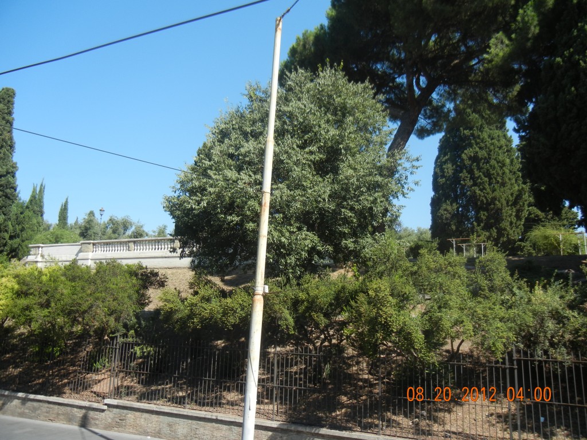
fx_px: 509
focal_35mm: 30
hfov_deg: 60.0
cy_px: 220
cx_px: 294
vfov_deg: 46.8
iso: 160
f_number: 3.5
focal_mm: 5.4
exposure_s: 1/760
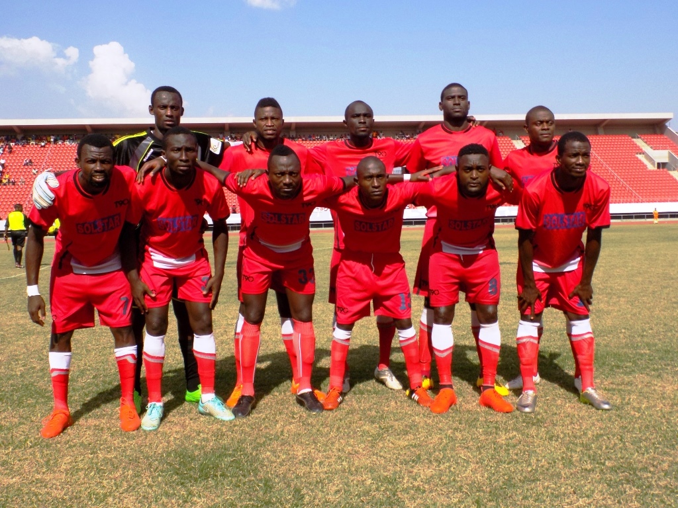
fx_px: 803
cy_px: 254
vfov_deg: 35.1
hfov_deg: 45.8
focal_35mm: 41
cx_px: 339
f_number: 3.6
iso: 80
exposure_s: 1/800
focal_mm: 7.3
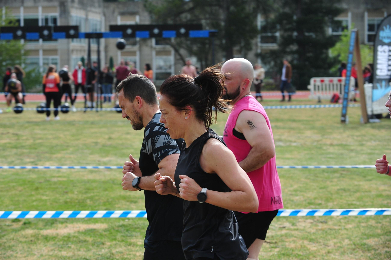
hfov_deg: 20.8
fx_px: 1064
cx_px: 196
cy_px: 130
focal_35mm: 98
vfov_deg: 13.9
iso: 320
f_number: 7.1
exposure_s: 1/640
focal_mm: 98
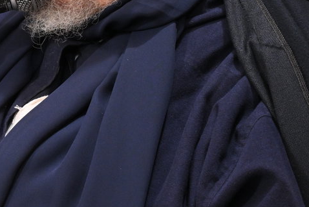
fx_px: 1030
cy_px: 6
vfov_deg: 11.3
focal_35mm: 120
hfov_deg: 16.4
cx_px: -56
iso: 2000
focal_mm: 41
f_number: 9
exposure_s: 1/200
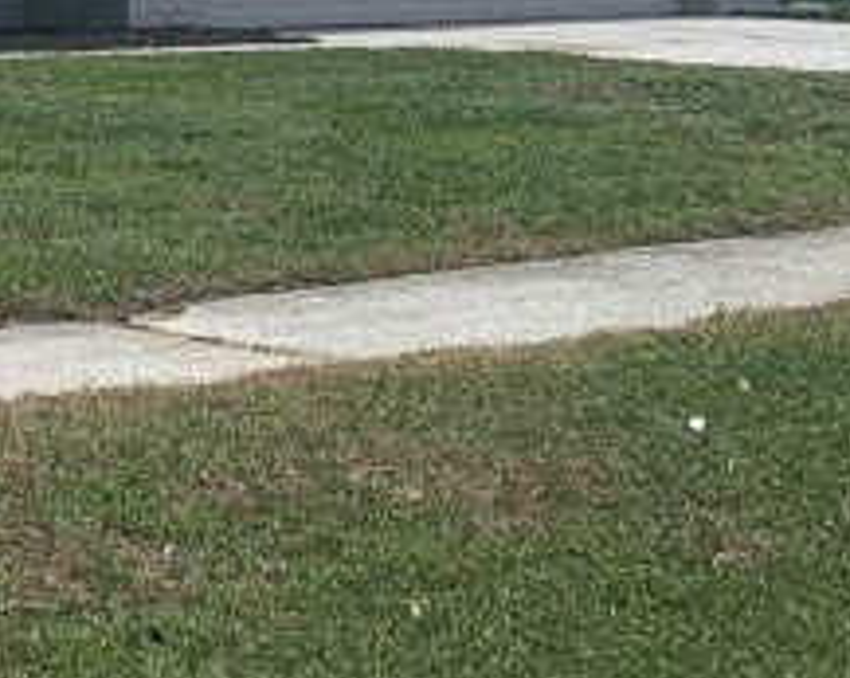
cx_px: -572
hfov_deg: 14.5
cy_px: -231
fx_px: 3015
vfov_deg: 12.4
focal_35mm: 120
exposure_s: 1/3289
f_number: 1.8
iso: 25
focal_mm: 4.25
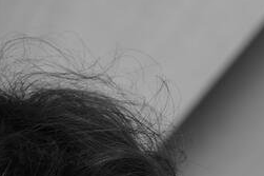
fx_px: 2983
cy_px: 309
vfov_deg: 3.4
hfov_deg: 5.0
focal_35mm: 407
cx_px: -128
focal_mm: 85
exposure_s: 1/250
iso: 400
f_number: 4.5
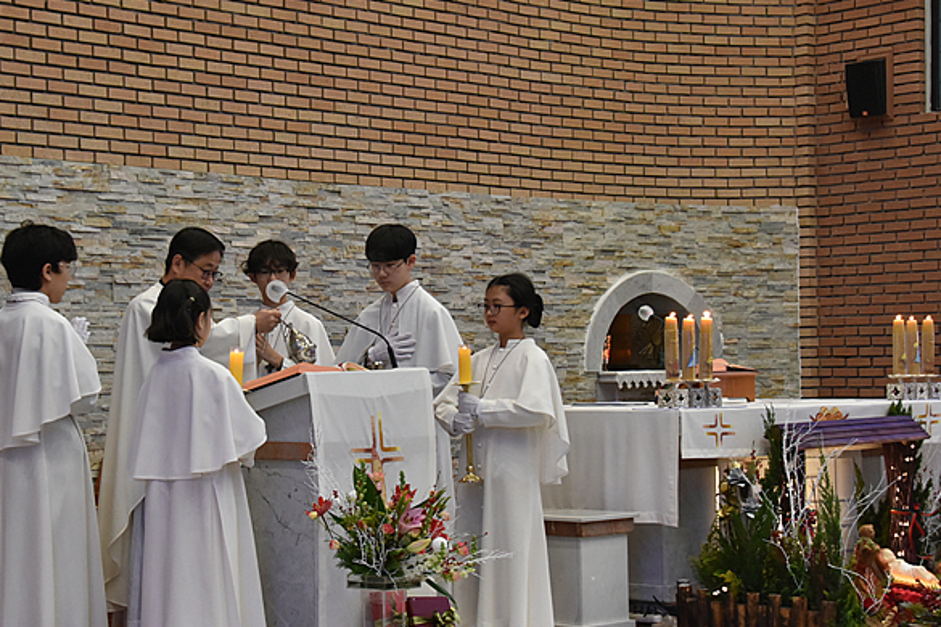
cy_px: 326
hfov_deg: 25.3
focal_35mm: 80
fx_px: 2091
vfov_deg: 17.1
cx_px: 396
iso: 2200
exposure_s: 1/125
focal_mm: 52
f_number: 5
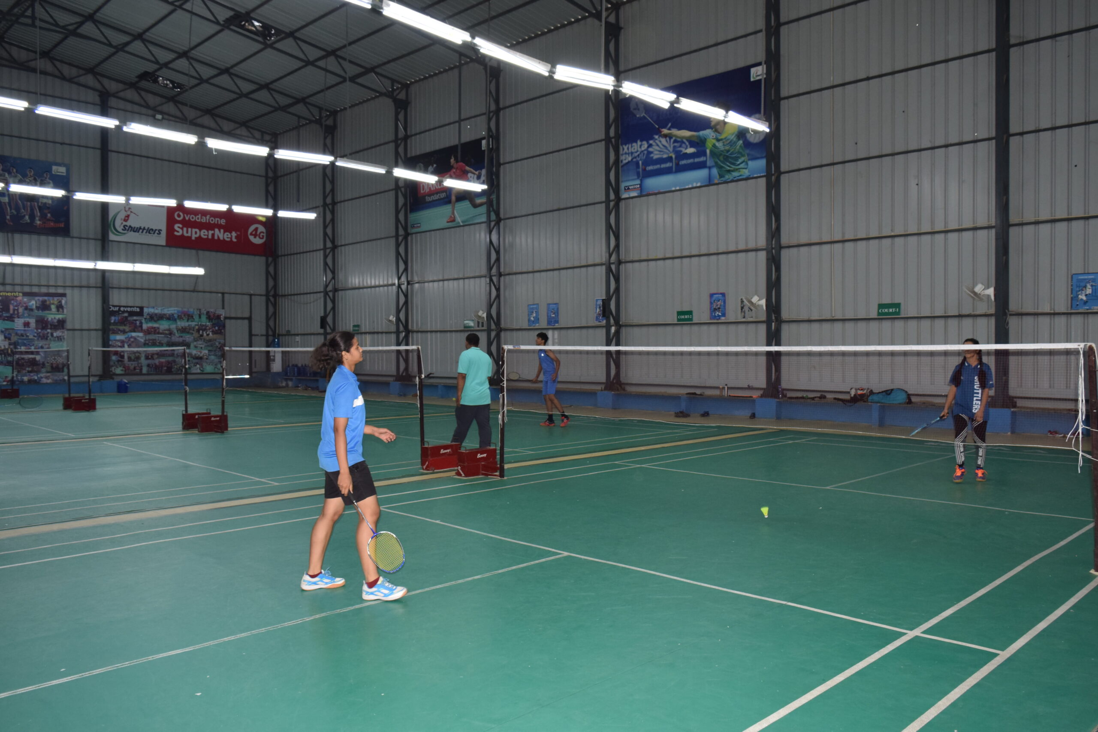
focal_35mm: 27
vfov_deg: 47.9
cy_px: 366
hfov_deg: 67.4
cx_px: 549
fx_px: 823
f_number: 5
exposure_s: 1/100
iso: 800
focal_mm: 18
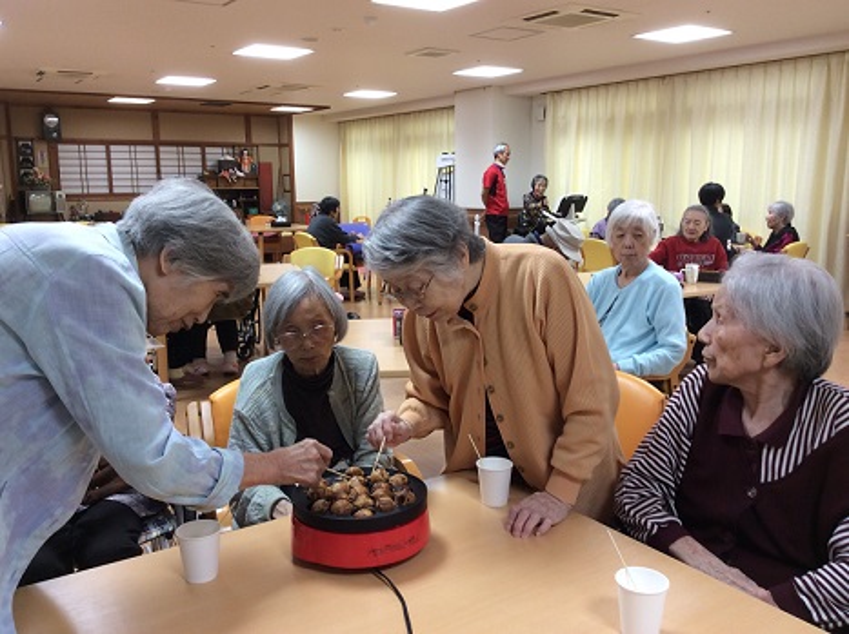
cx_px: 424
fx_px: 784
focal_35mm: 32
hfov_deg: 56.9
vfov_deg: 44.1
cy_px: 317
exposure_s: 1/40
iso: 32
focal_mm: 3.3
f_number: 2.4
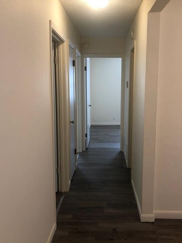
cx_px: 98
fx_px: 238
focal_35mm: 34
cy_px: 116
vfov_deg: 53.9
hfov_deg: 41.8
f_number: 1.8
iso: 40
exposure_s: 1/17
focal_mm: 4
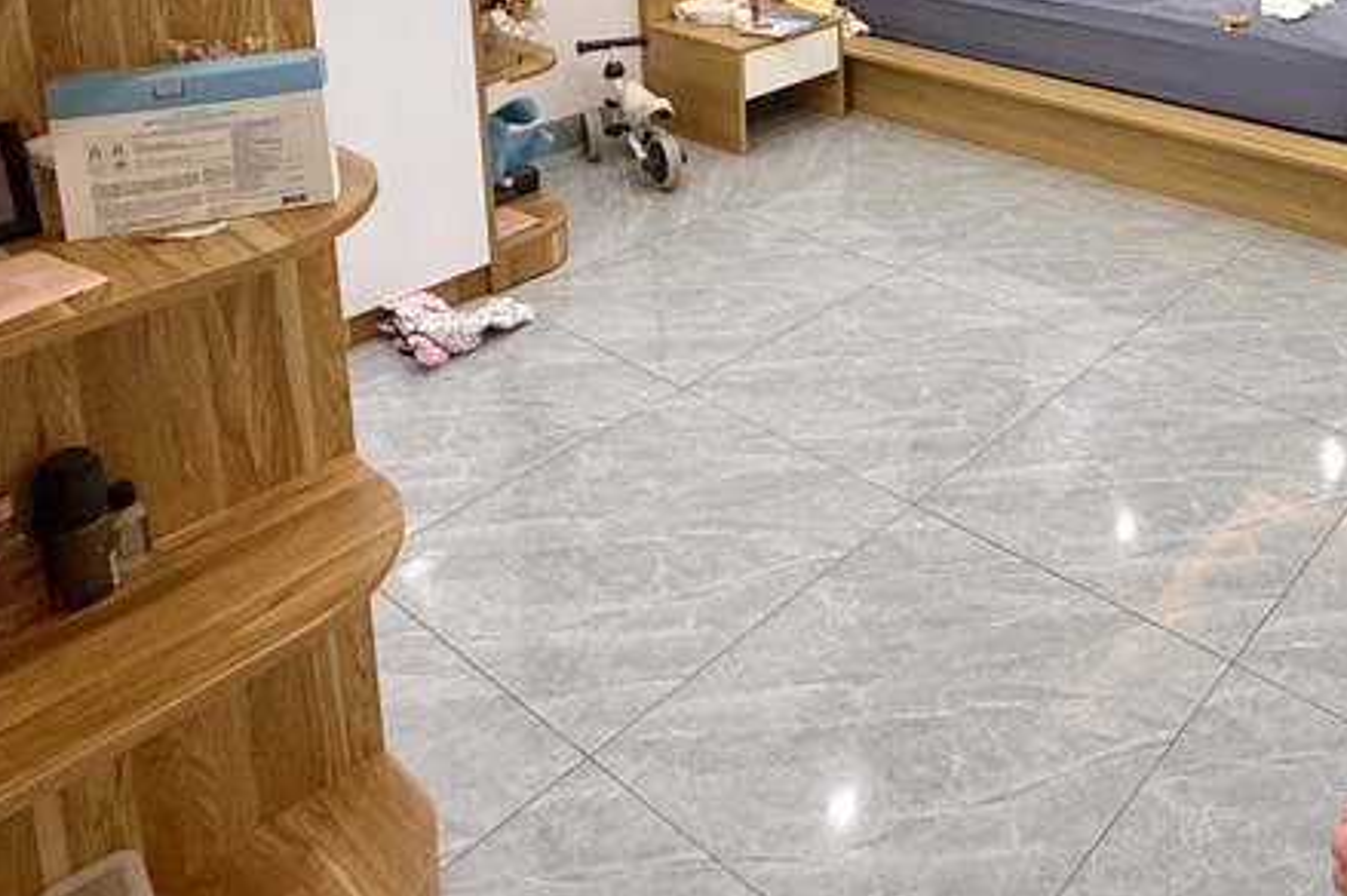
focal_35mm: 34
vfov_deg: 33.5
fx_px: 1271
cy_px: -107
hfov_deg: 51.6
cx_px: 1114
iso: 160
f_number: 2.2
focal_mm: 2.22
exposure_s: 1/100
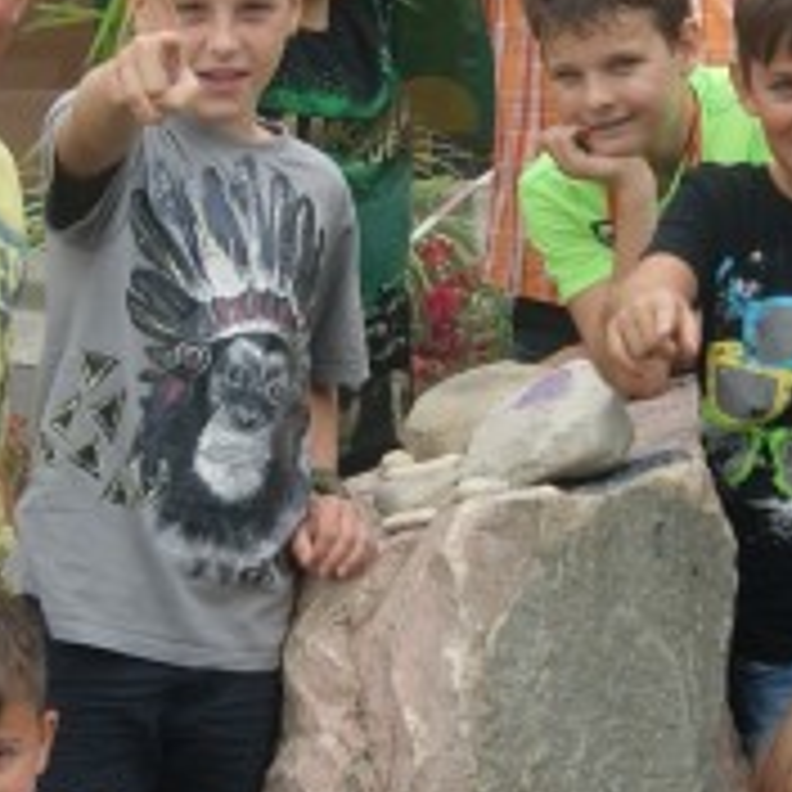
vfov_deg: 11.6
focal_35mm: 150
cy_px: 414
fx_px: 3883
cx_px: 403
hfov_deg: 11.6
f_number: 8
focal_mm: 18
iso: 100
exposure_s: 1/60
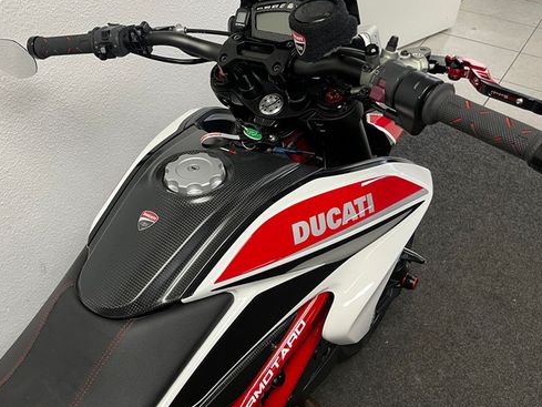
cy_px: 190
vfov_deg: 41.8
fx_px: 532
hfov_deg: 53.4
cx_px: 208
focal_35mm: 34
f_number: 1.6
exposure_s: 1/50
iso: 80
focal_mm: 5.1
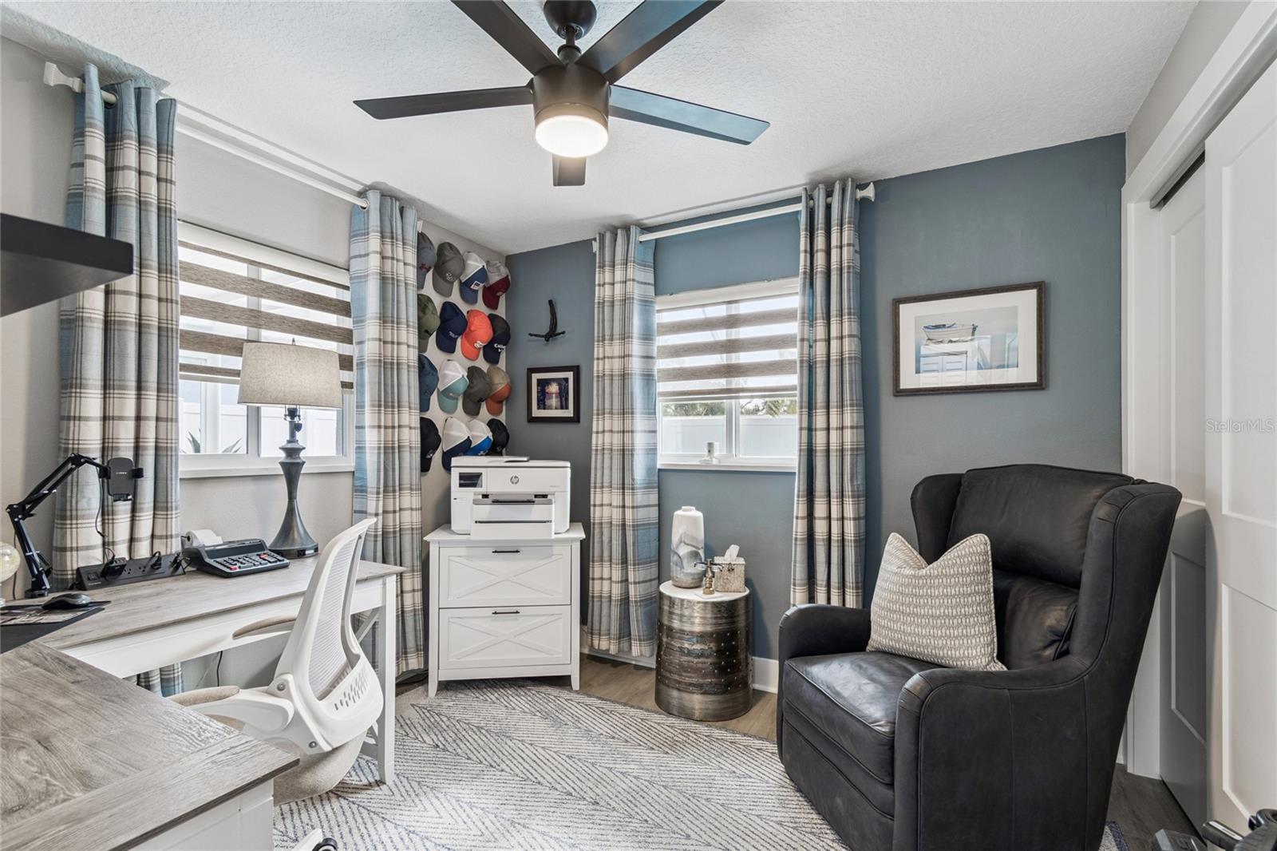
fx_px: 532
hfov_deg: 100.4
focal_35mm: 15
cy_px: 426
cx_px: 638
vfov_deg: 77.3
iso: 100
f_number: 7.1
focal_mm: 10
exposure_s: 1/20
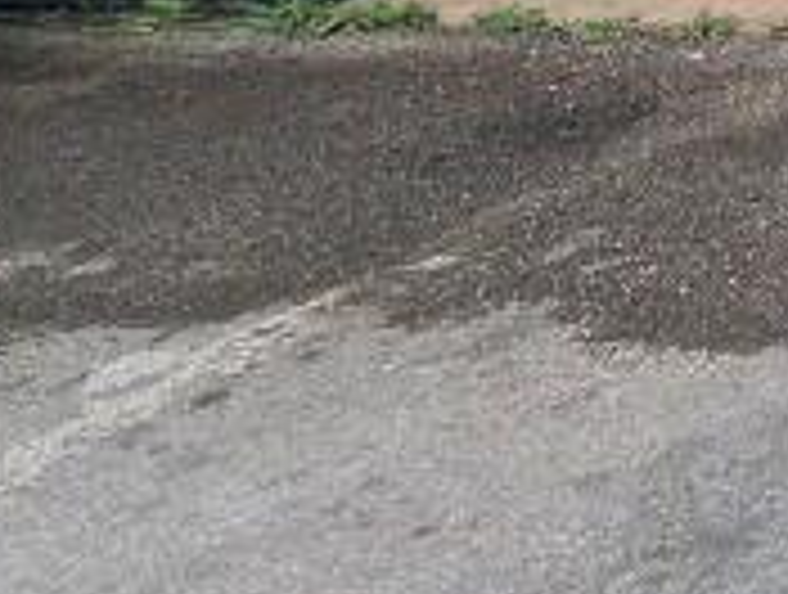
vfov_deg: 15.8
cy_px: -551
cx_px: 2026
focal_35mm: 76
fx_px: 1734
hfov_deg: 13.9
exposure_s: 1/37.1
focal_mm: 1.95
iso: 48
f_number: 2.2
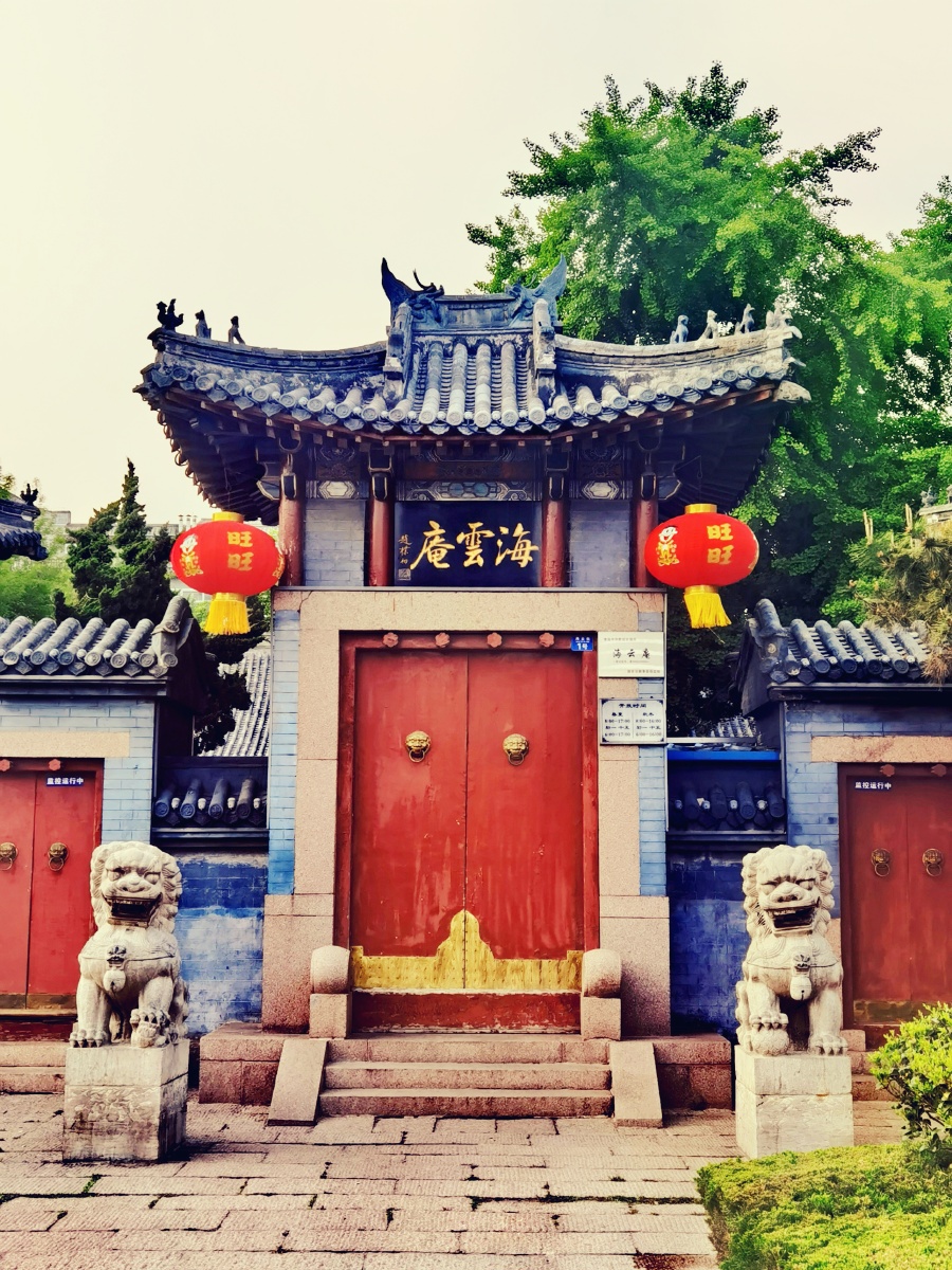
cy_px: 635
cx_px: 476
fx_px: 1577
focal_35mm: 43
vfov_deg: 43.9
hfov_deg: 33.6
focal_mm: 6.71
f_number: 1.9
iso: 50
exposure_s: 1/729
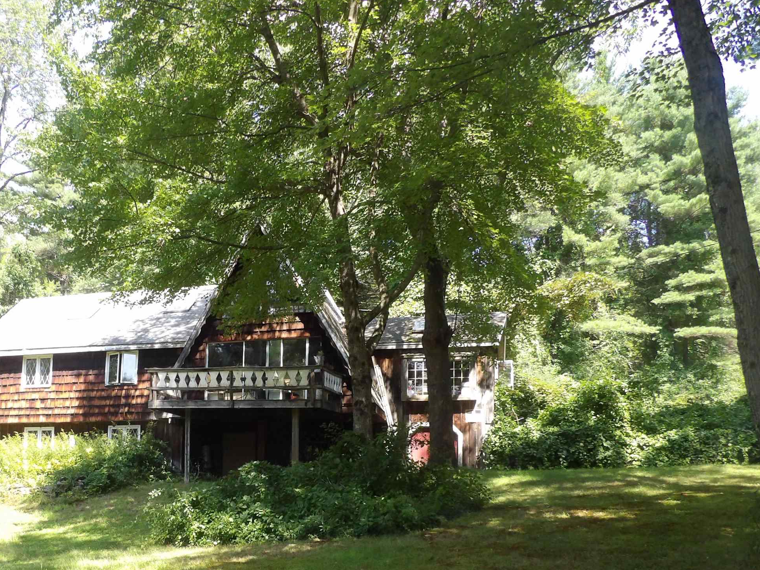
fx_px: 834
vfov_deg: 36.9
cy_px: 422
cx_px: 236
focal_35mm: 38
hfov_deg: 47.9
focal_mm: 4.3
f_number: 3.2
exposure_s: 1/287
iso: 200
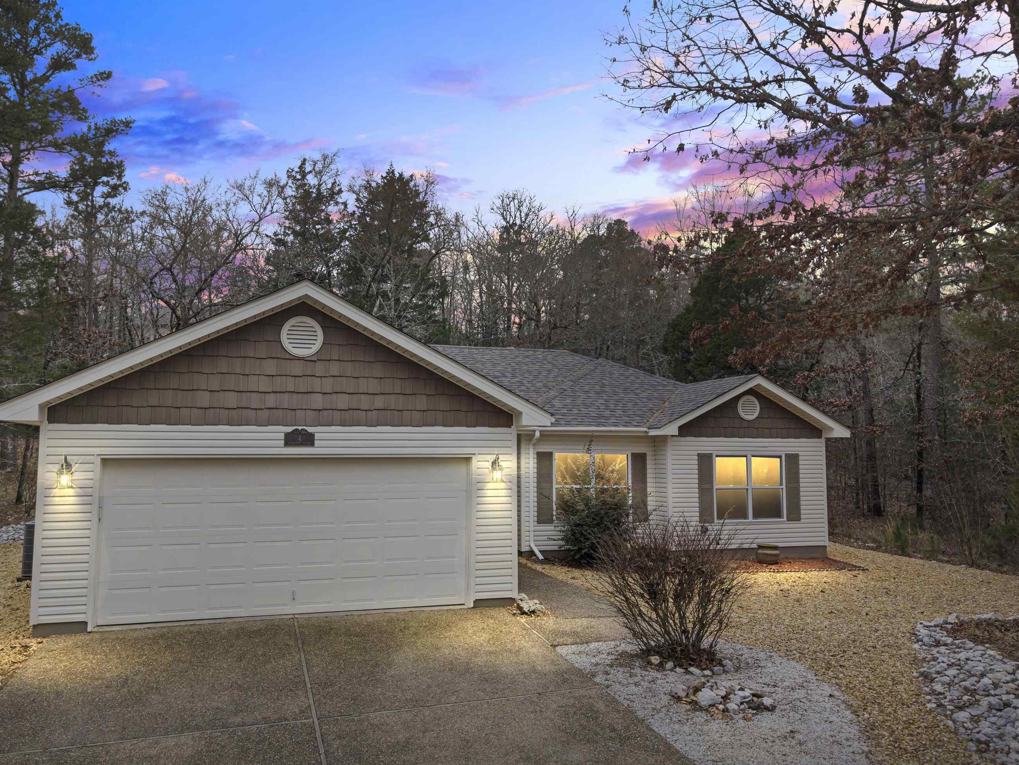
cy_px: 377
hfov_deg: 65.3
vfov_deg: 51.4
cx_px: 488
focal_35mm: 27
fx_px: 795
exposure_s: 1/1000
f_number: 1.8
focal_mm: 8.67
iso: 200
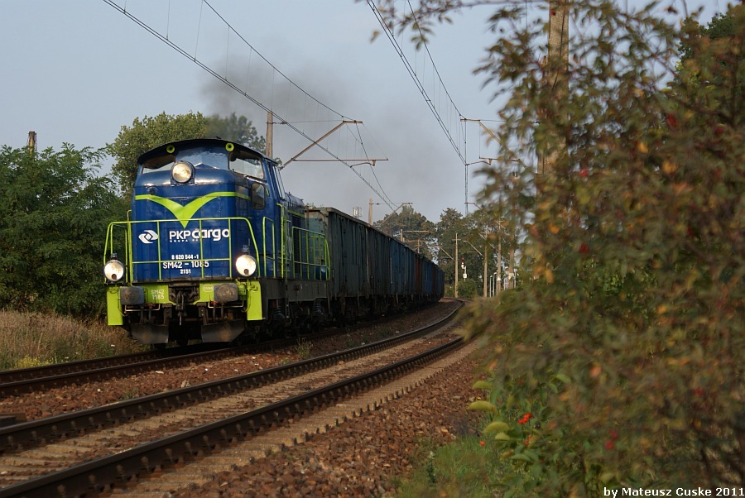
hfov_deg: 19.4
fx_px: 2175
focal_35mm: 105
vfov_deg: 13.1
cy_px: 249
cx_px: 372
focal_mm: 70
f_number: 5.6
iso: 125
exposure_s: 1/250
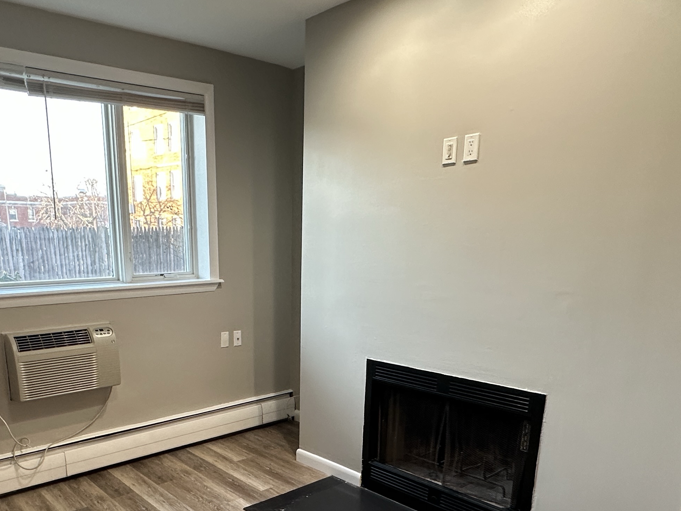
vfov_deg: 46.5
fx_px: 571
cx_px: 243
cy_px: 384
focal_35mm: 29
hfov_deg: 60.6
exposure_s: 1/60
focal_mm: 2.22
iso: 160
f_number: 2.2
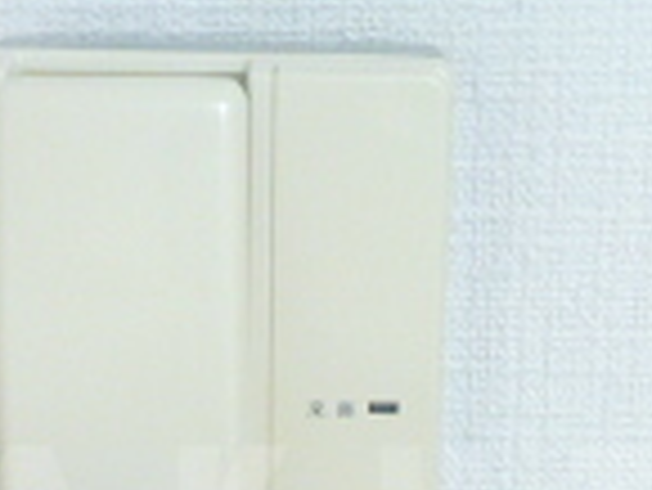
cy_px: 508
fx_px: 1998
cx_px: 193
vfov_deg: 13.8
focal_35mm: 106
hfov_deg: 18.5
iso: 200
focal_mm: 4.3
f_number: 3.3
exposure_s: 1/13
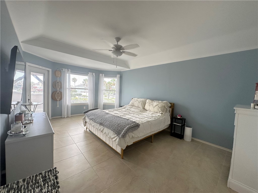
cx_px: 129
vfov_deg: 85.7
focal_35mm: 14
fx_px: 104
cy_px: 96
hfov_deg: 102.1
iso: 160
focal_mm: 2.22
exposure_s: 1/99
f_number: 2.2
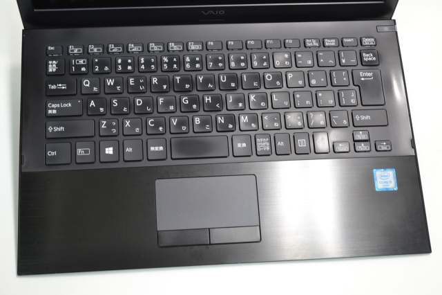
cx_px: 221
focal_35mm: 60
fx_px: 736
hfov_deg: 33.4
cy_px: 148
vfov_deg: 22.6
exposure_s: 1/3
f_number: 5.6
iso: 100
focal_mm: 40
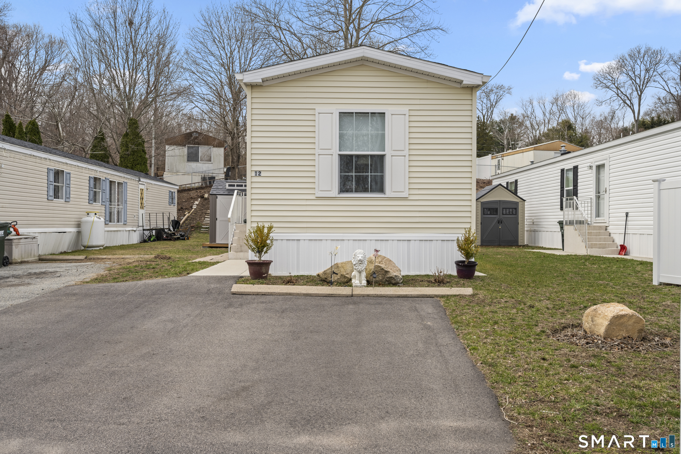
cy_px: 227
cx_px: 340
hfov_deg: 61.9
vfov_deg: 43.6
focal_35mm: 30
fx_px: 567
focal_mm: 30
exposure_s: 1/250
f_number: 8
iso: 320
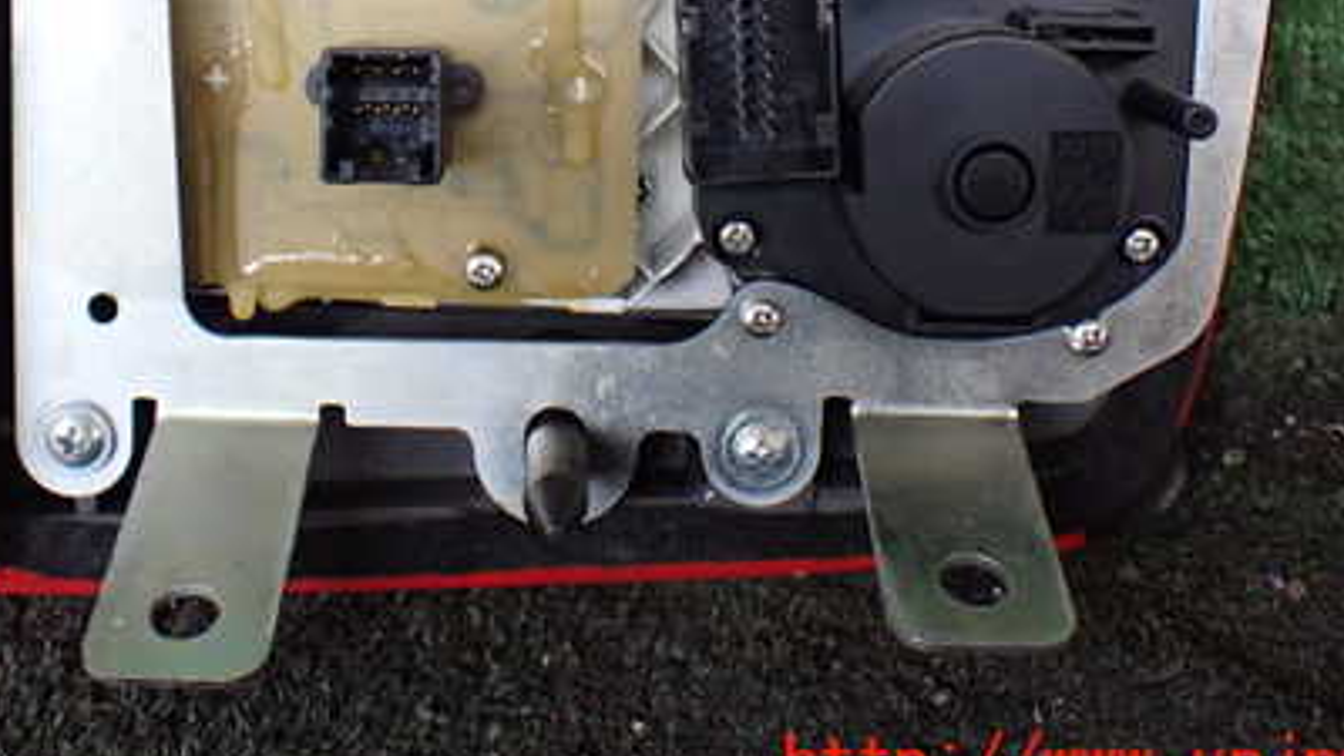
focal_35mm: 49
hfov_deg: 41.9
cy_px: 54
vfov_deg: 23.7
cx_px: 534
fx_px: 1746
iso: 800
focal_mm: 5.4
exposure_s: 1/125
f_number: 2.3
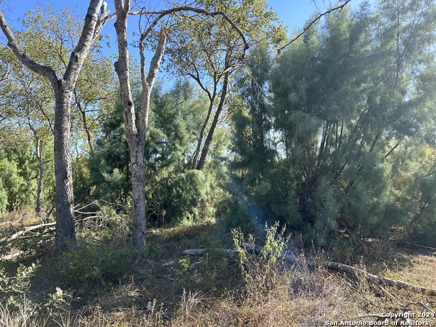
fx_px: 327
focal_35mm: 26
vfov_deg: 53.1
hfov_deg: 67.3
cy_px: 164
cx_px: 218
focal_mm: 5.7
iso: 50
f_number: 1.5
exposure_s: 1/982
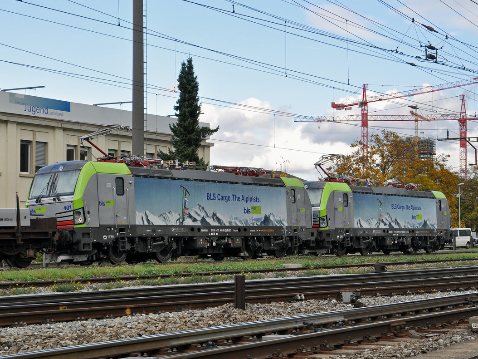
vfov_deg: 18.0
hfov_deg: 23.8
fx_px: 1133
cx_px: 235
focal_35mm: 82
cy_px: 180
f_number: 5.6
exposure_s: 1/800
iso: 400
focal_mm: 50
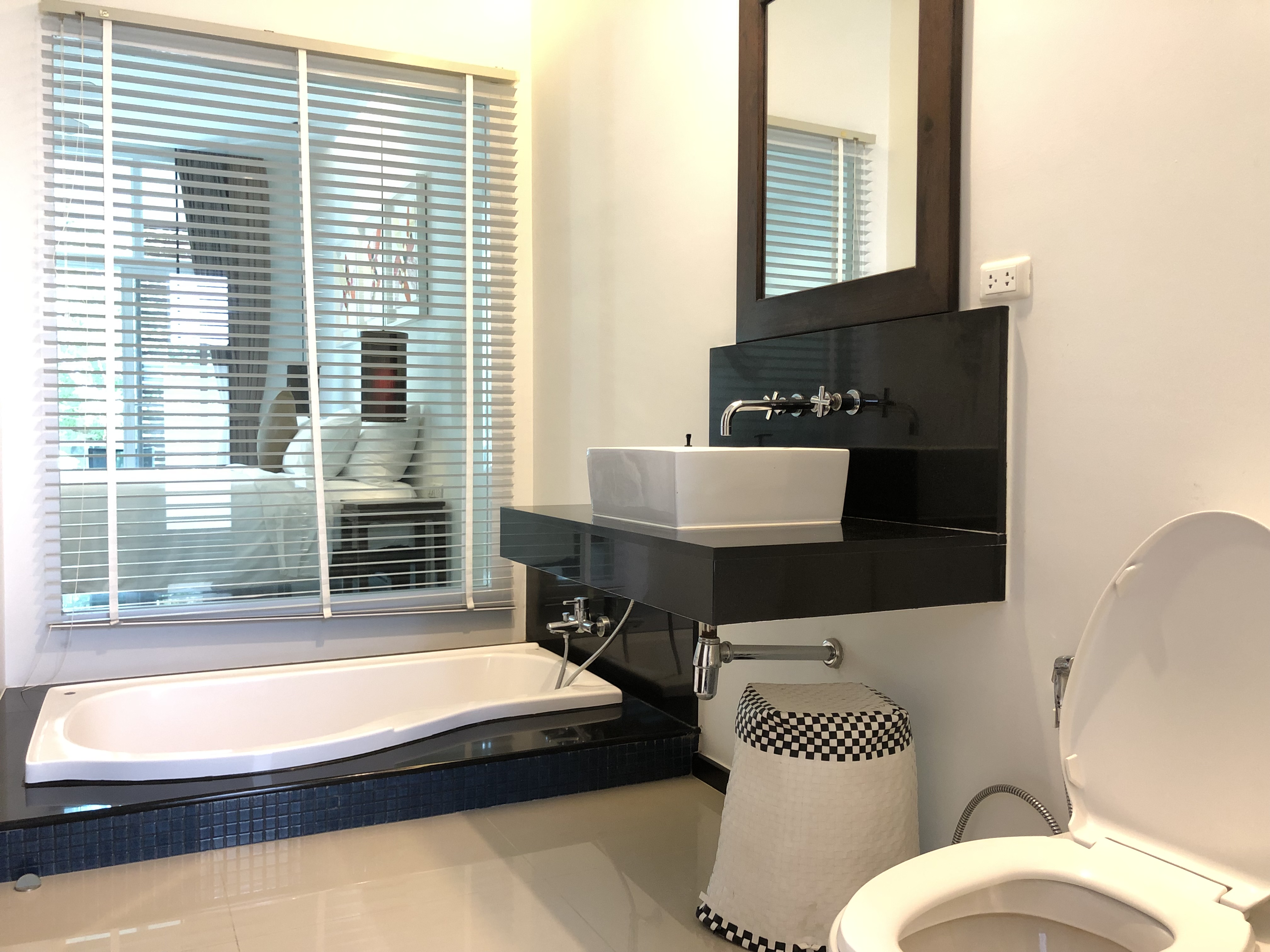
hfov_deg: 63.4
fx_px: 1027
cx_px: 635
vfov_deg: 49.7
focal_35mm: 28
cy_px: 476
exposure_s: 1/17
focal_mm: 4
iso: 100
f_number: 1.8
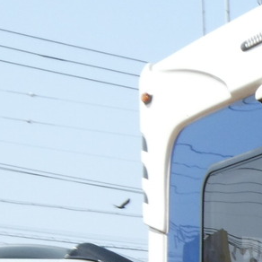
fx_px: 1284
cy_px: 412
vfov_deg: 11.1
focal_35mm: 150
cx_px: 651
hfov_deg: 10.0
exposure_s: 1/640
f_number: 3.5
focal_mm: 5.4
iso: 80
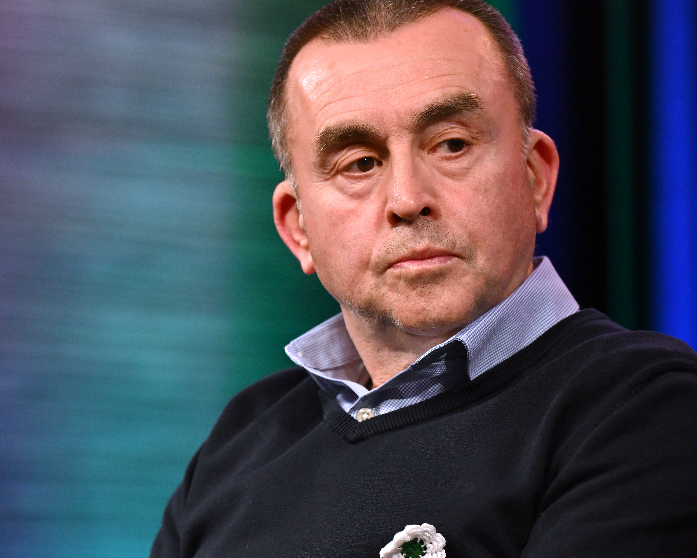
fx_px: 6210
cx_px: 289
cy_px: 316
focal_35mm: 301
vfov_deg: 5.1
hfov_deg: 6.4
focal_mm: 200
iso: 2000
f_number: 4
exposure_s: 1/160
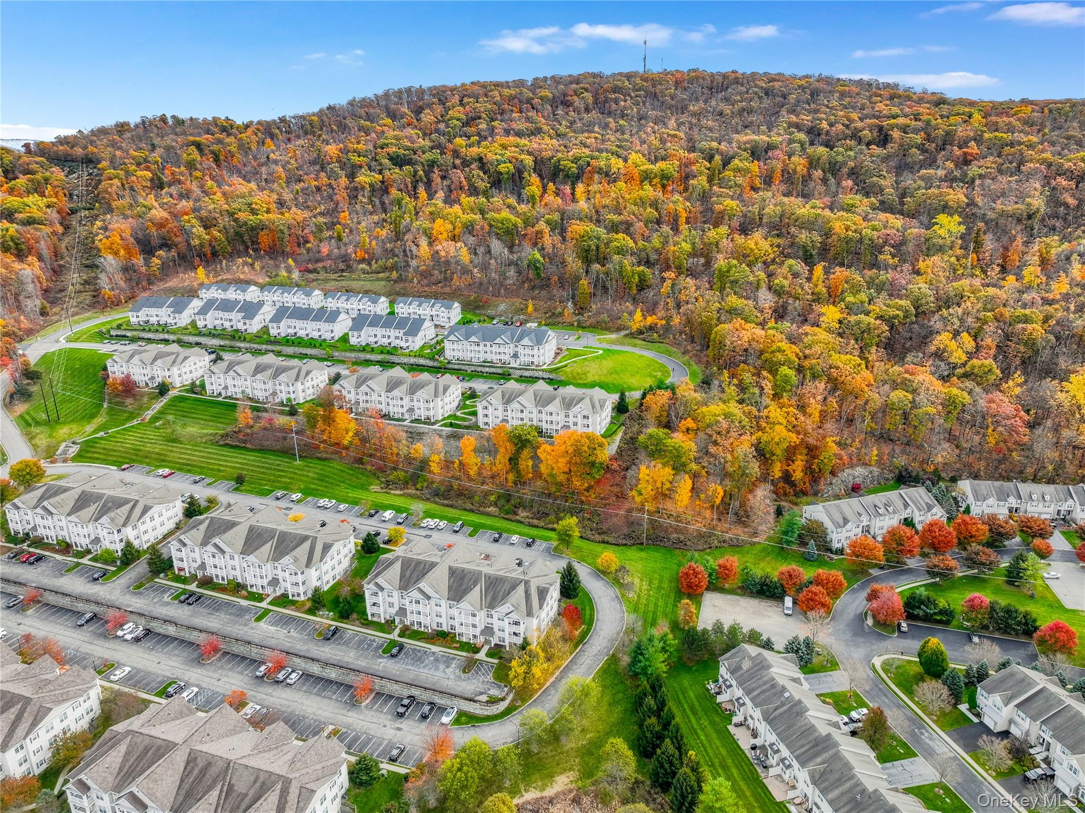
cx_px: 542
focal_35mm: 24
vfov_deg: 56.8
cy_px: 406
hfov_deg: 71.6
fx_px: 752
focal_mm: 12.29
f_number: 2.8
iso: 220
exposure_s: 1/4000
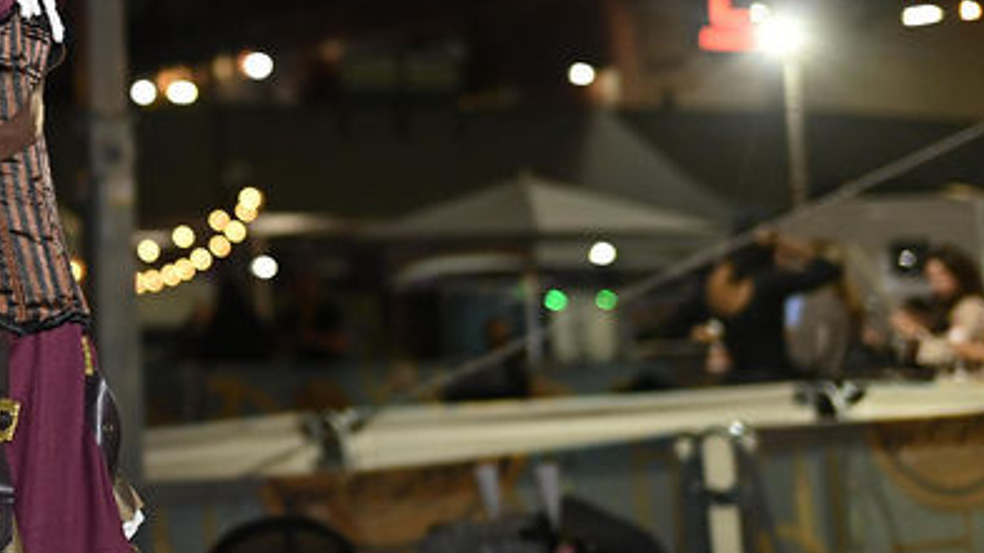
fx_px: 2844
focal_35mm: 109
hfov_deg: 18.5
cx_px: -223
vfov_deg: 10.9
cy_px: -104
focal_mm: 40
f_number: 2.5
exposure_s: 1/160
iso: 800
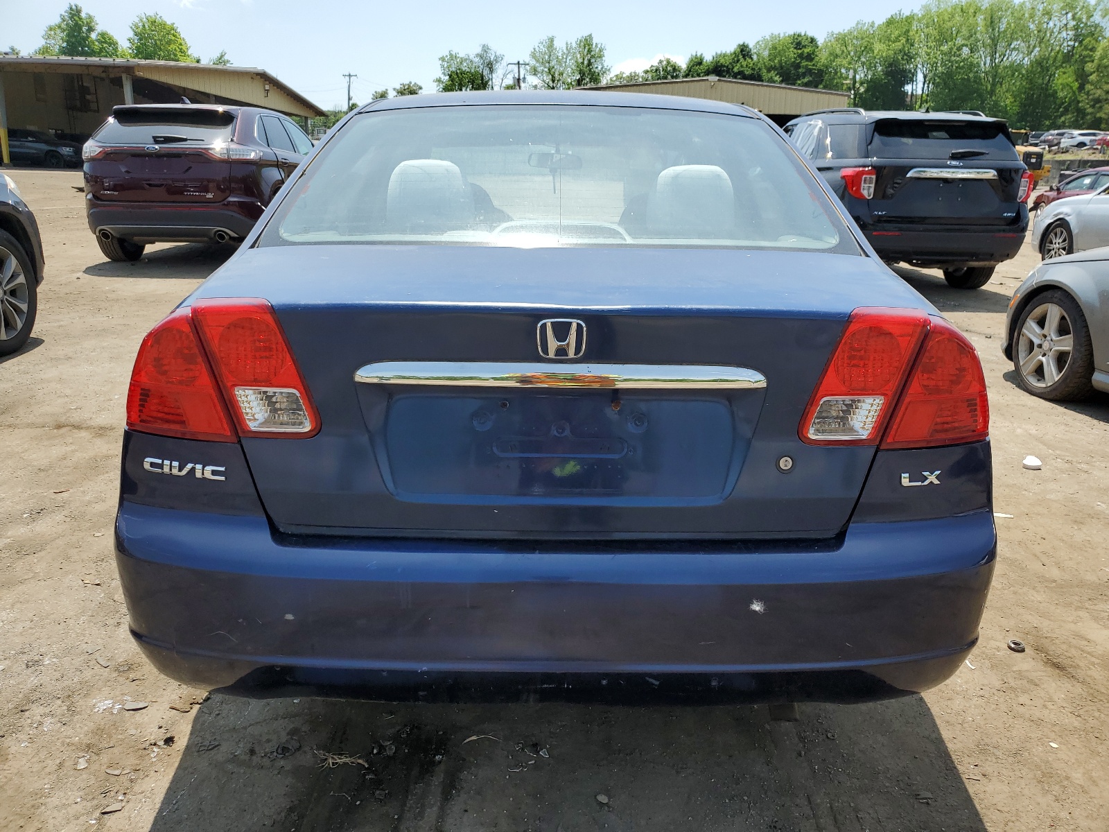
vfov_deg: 53.1
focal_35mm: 26
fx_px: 833
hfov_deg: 67.3
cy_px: 416
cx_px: 554
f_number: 1.5
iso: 50
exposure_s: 1/2500
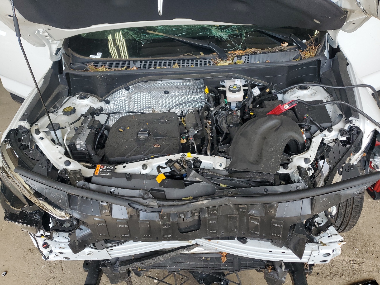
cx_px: 190
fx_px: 285
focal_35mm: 26
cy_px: 142
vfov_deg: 53.1
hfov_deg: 67.3
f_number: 1.5
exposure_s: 1/238
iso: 50
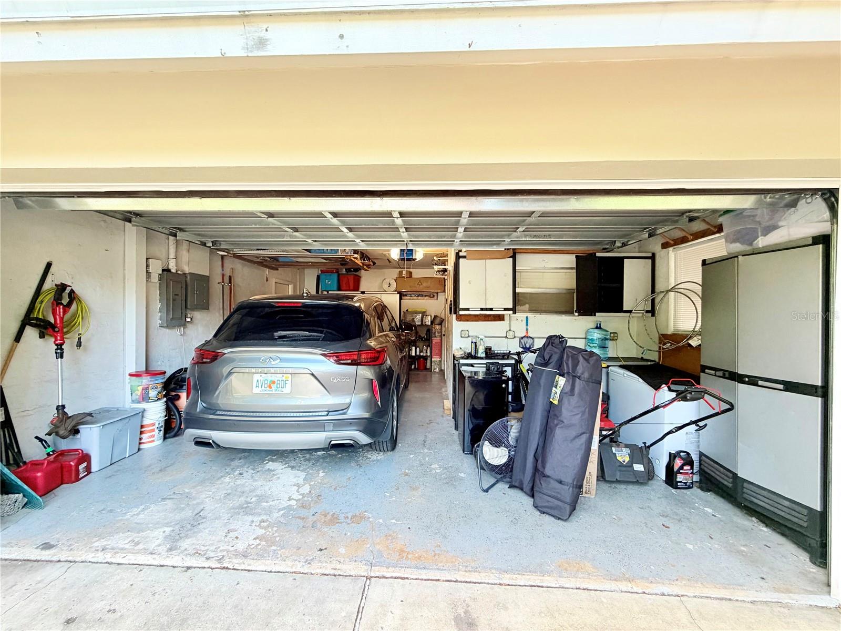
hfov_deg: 102.1
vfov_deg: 85.7
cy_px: 316
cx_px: 420
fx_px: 340
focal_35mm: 14
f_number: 2.2
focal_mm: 2.22
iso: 200
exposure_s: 1/121
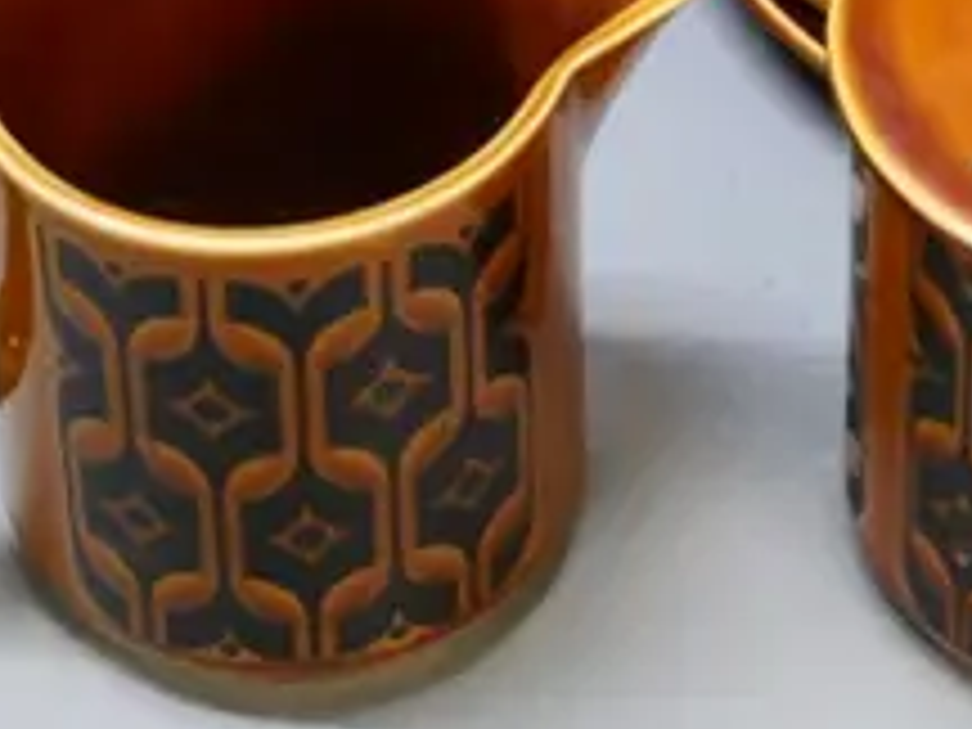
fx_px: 5335
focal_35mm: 190
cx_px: 639
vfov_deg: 7.5
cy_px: -675
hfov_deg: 10.4
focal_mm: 20
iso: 3200
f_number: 5.6
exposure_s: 1/100
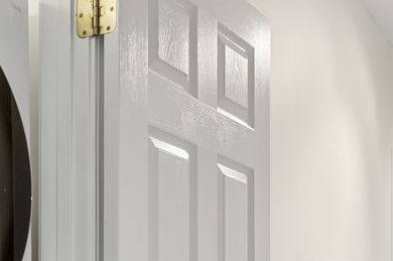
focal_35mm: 75
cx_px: 139
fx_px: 818
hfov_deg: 26.9
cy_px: 304
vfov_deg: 17.4
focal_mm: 18
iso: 400
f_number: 8
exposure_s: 1/13
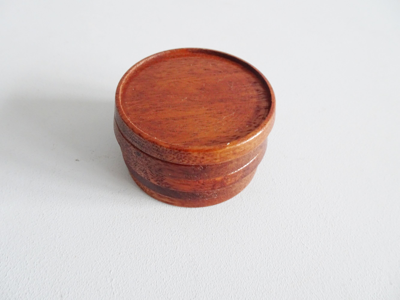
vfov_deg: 56.8
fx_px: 277
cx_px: 200
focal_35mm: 24
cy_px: 150
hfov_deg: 71.6
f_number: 3.5
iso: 400
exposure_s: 1/30
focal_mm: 4.1
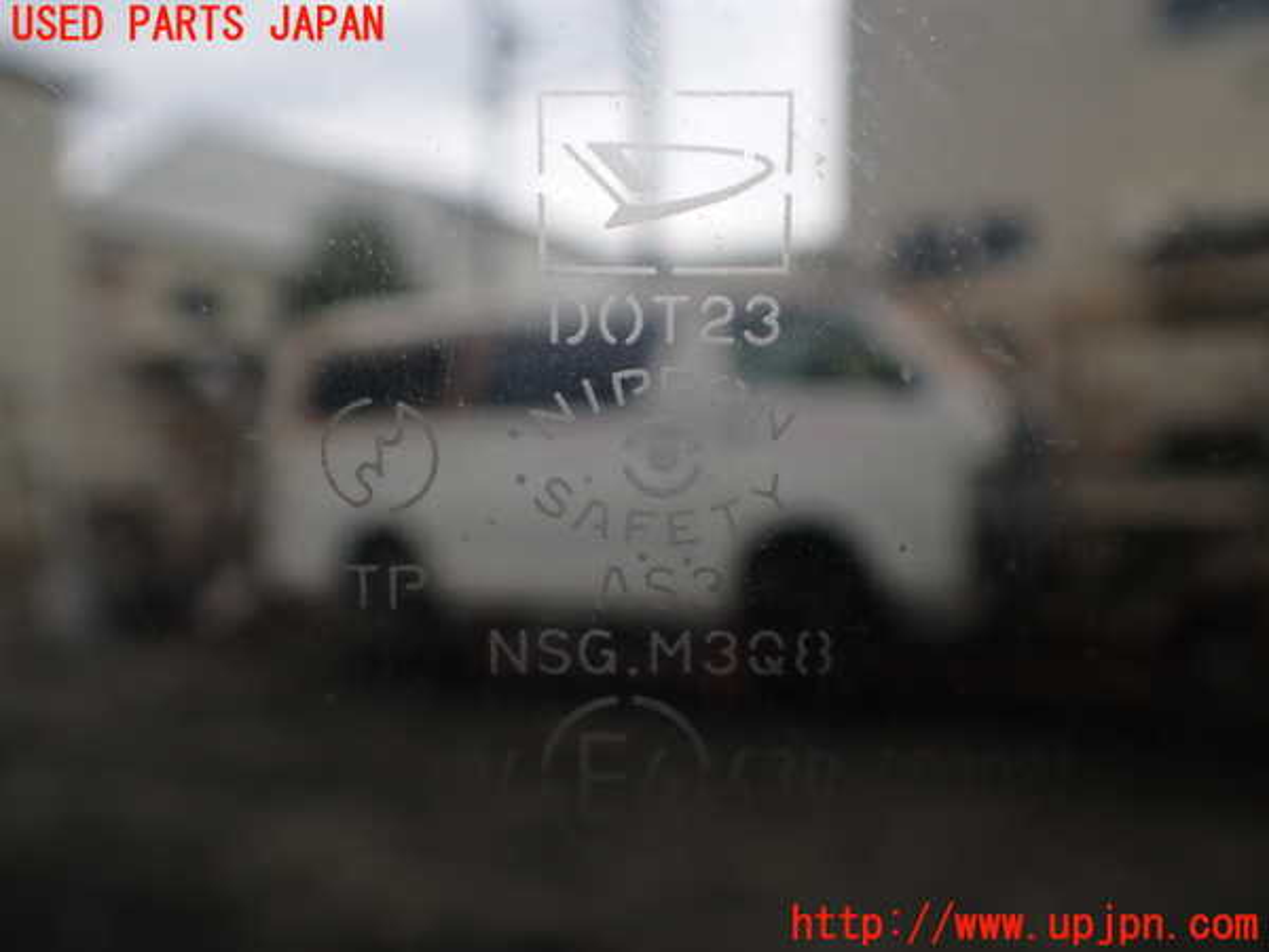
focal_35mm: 30
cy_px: 476
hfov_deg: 60.0
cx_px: 634
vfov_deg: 46.8
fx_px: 1100
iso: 100
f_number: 2.3
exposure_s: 1/160
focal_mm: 5.4
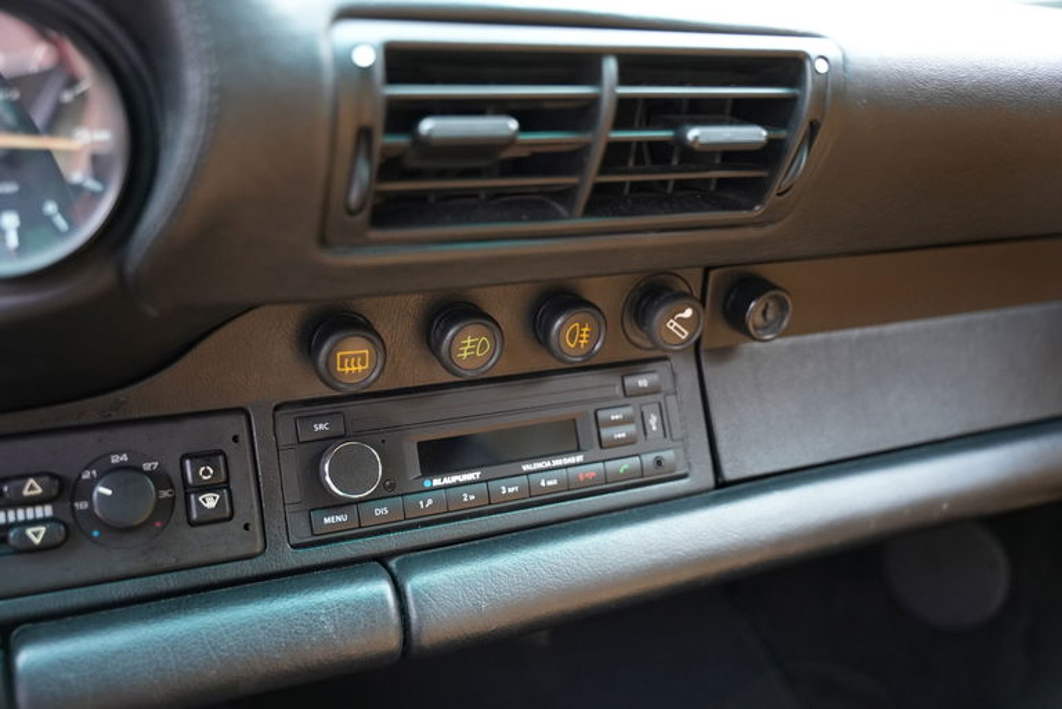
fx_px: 1045
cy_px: 354
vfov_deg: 37.5
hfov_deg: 53.9
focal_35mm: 35
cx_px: 531
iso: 5000
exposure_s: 1/160
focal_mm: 35.4
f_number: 2.8
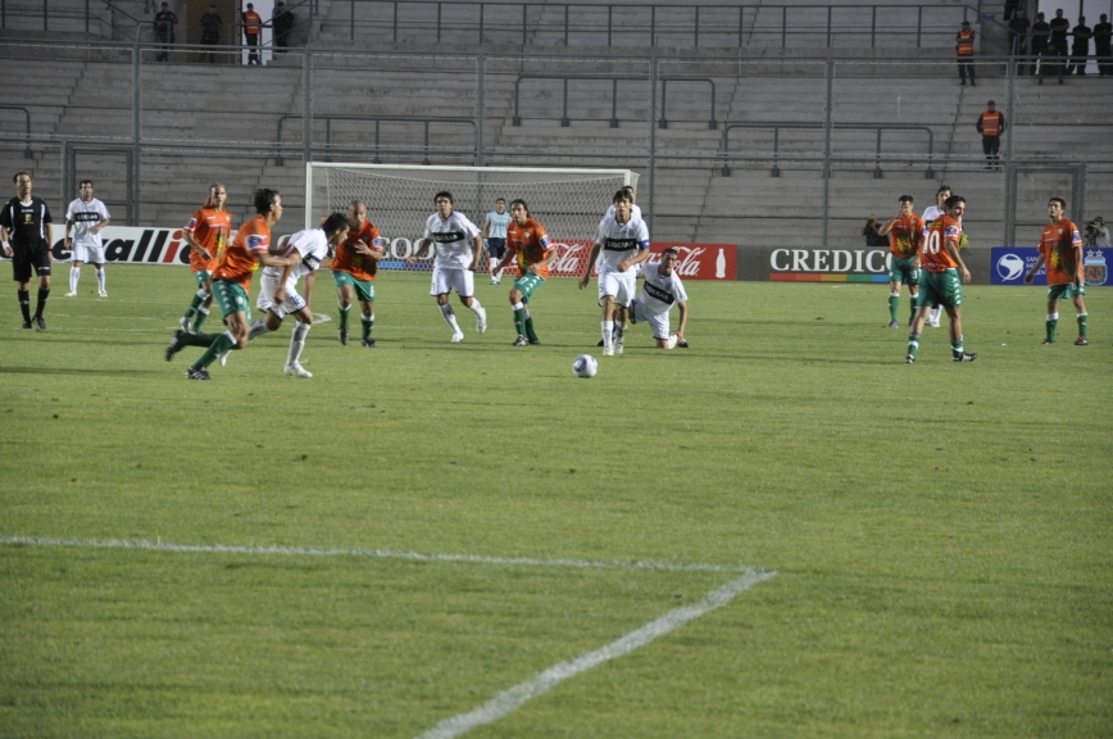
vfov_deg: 8.7
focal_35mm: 158
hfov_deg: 13.1
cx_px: 556
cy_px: 370
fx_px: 4862
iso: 800
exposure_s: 1/200
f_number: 5.6
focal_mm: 105
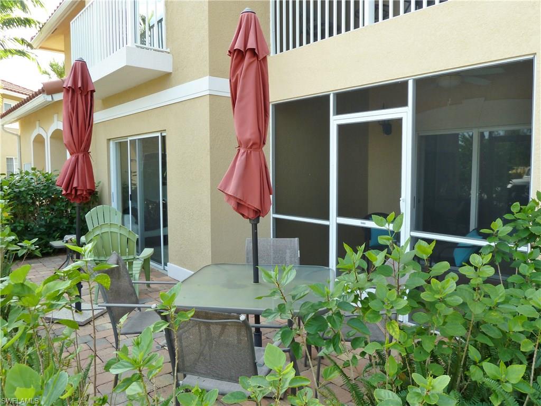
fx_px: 391
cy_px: 203
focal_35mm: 25
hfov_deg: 69.4
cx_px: 270
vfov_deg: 54.9
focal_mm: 4.1
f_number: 4
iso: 80
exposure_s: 1/100
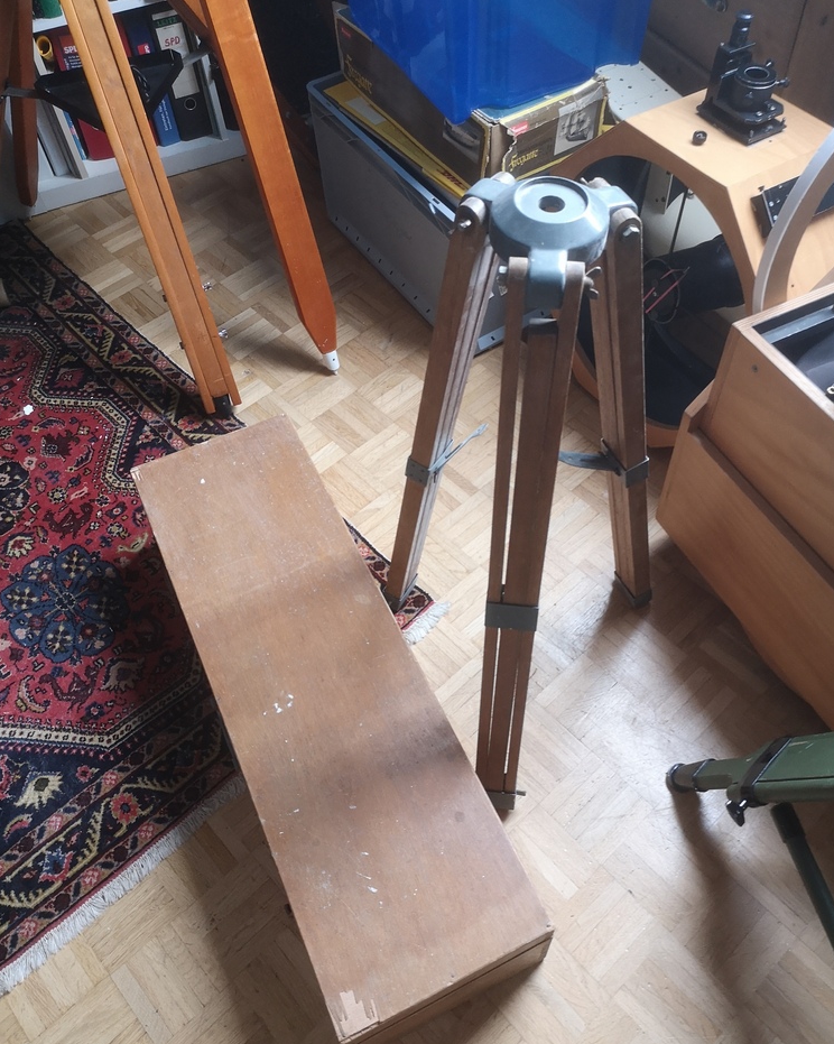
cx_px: 428
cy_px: 547
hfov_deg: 49.9
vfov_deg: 60.4
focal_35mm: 29
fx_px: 895
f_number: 1.8
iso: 200
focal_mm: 3.95
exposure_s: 1/50
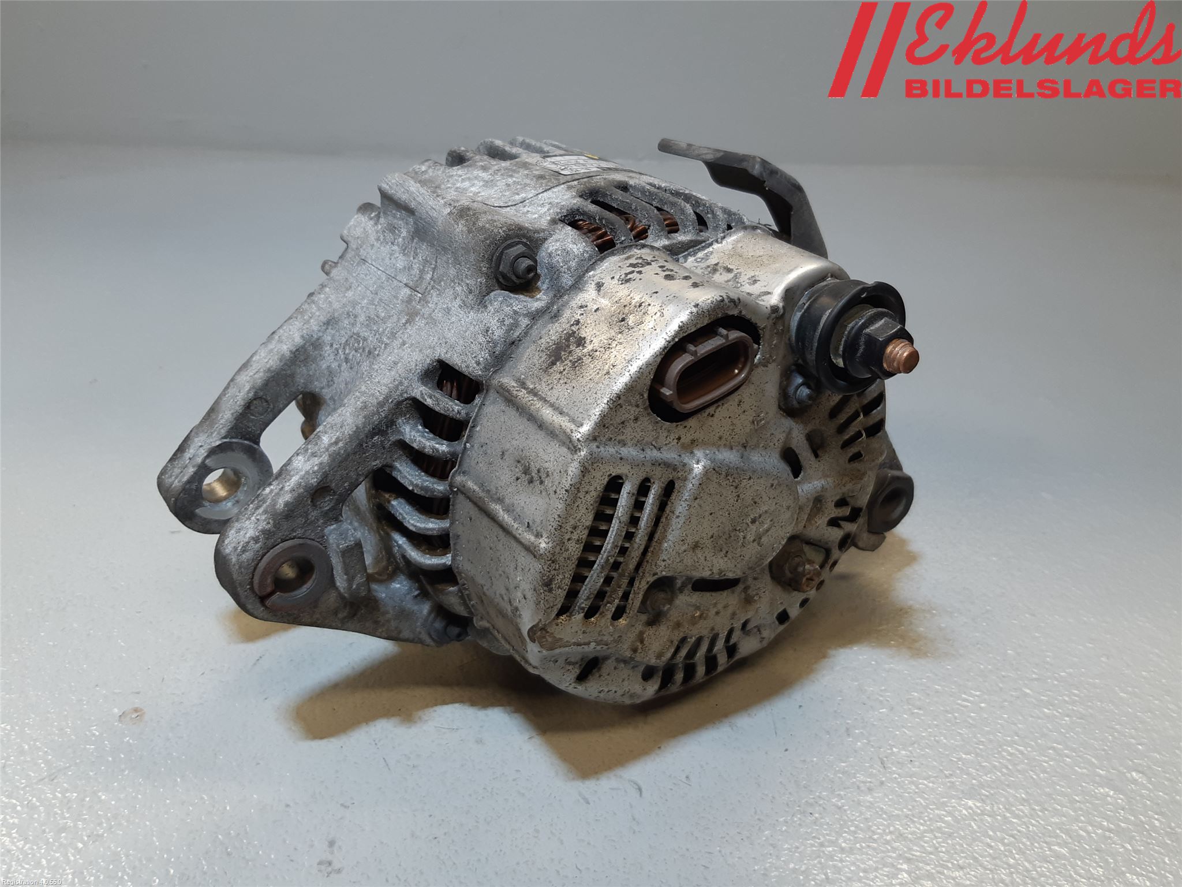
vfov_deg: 53.1
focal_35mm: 26
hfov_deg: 67.3
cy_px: 444
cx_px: 591
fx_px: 888
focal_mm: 3.93
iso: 64
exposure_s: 1/50
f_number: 1.7
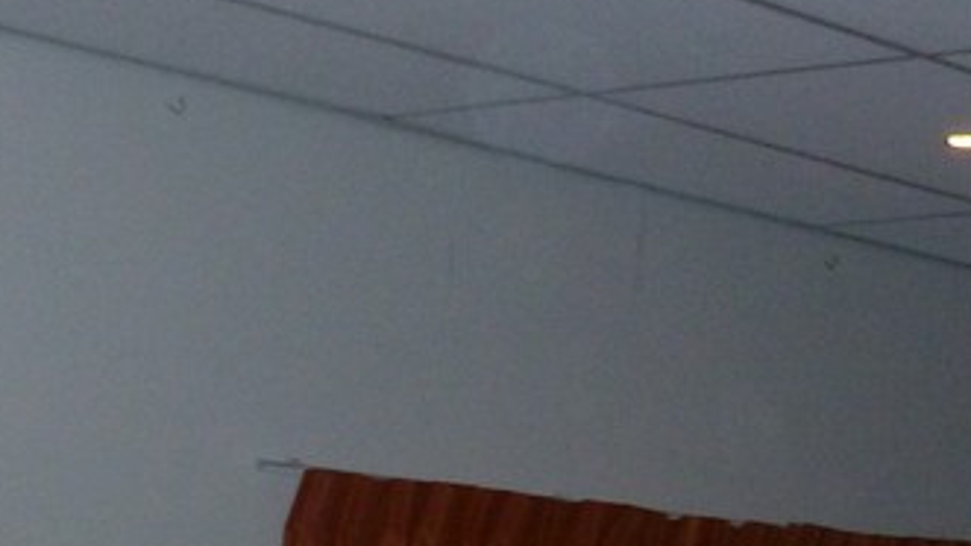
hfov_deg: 15.4
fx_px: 3552
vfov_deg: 8.5
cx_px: 824
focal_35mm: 138
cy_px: 942
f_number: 3.9
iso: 400
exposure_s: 1/60
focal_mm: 7.4
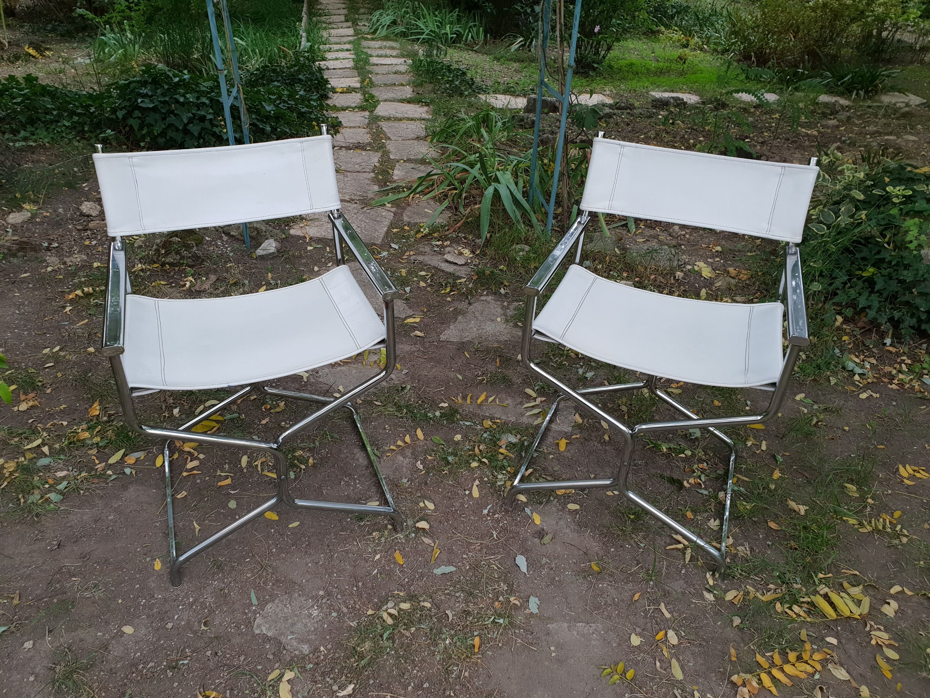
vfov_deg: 53.1
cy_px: 349
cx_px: 465
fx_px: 699
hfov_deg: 67.3
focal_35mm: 26
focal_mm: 4.3
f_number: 2.4
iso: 100
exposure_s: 1/50
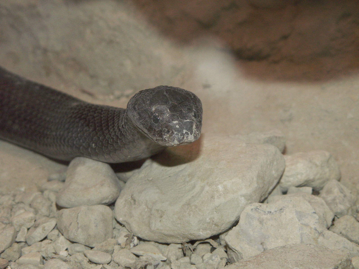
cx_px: 180
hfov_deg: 15.9
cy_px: 134
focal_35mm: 124
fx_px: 1286
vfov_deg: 12.0
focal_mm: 20.27
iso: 160
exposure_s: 1/40
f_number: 4
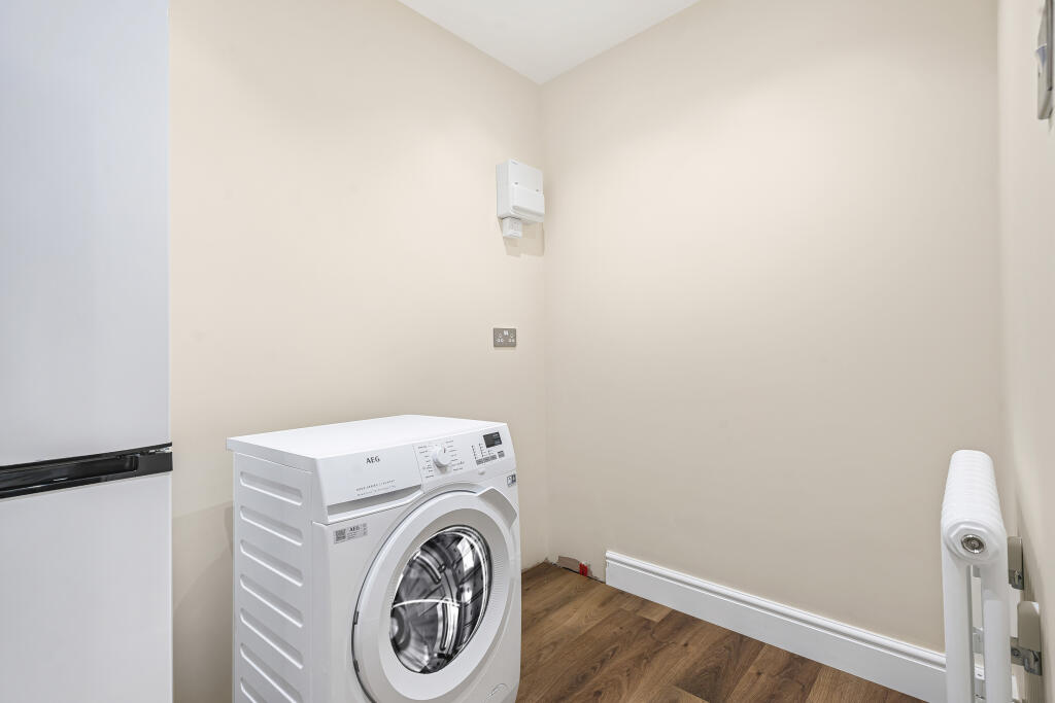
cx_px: 528
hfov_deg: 96.7
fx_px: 469
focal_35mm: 16
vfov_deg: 73.8
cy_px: 352
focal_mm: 16
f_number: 9
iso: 400
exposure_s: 1/13
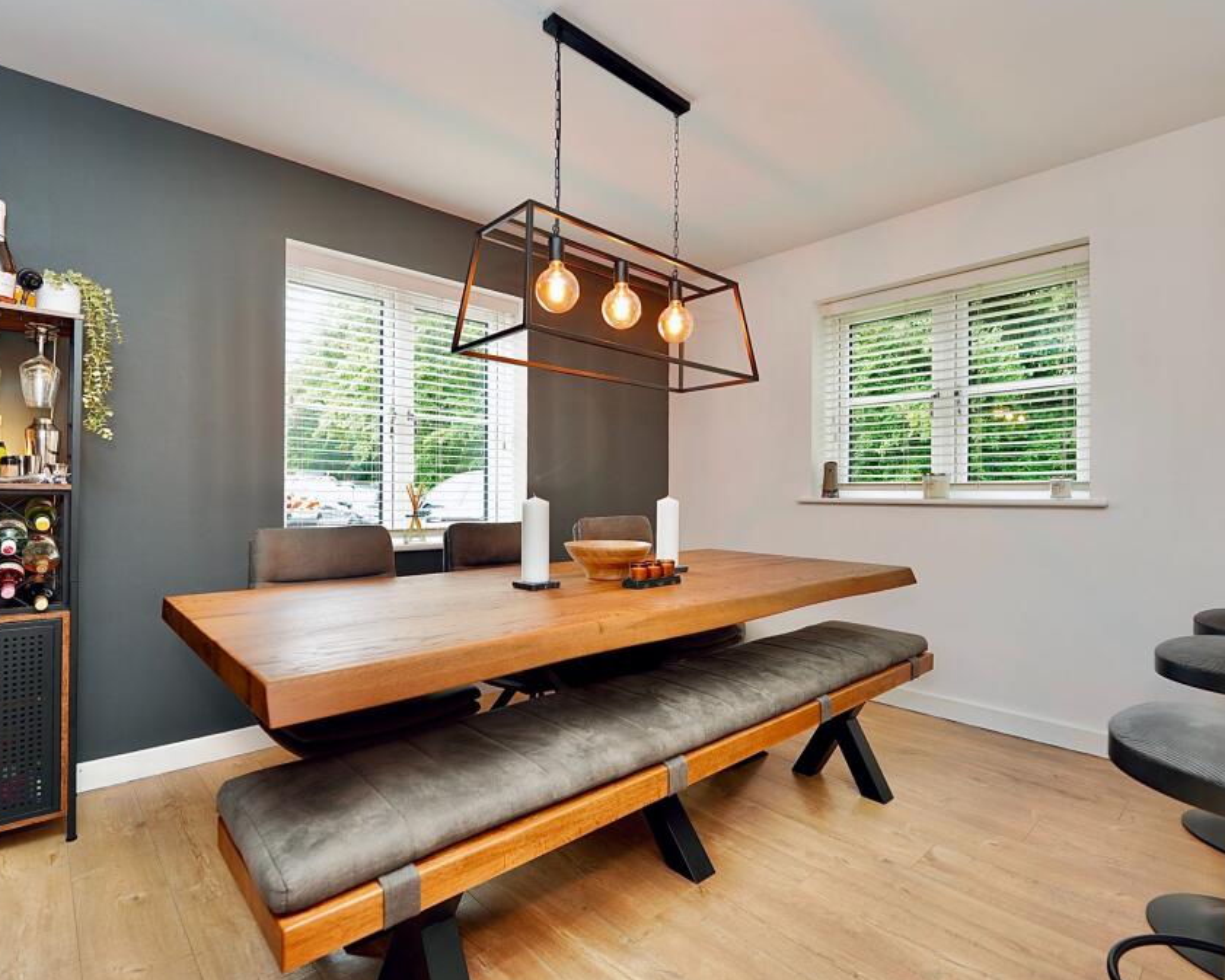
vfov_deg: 80.4
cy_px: 491
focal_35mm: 16
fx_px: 580
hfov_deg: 93.1
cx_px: 607
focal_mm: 14
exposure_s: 1/60
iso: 250
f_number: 4
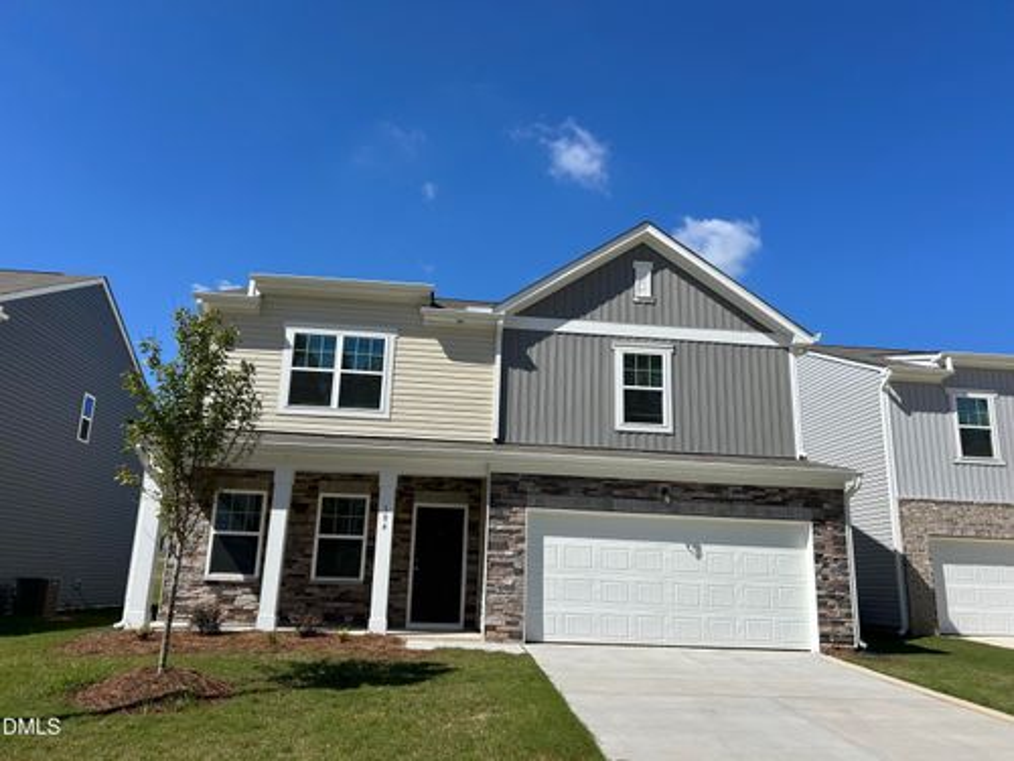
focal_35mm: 26
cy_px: 380
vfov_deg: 53.1
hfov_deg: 67.3
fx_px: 762
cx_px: 507
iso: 50
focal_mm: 5.7
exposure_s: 1/6211
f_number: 1.5
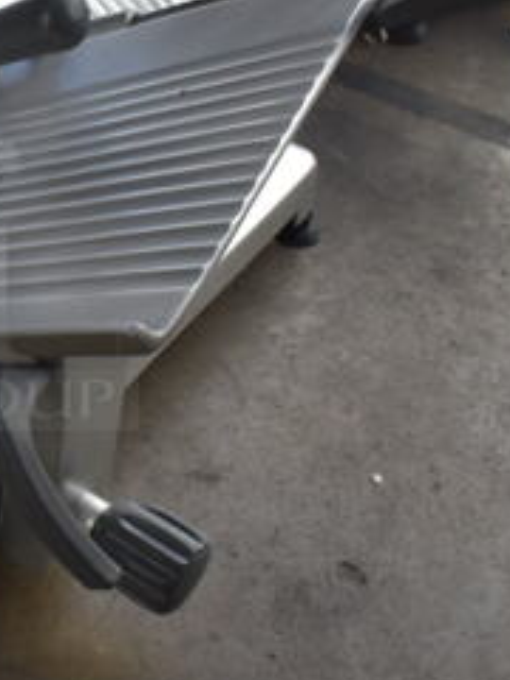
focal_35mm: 66
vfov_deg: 29.3
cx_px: -176
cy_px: 280
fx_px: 1297
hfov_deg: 20.2
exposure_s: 1/250
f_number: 5.6
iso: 200
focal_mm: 18
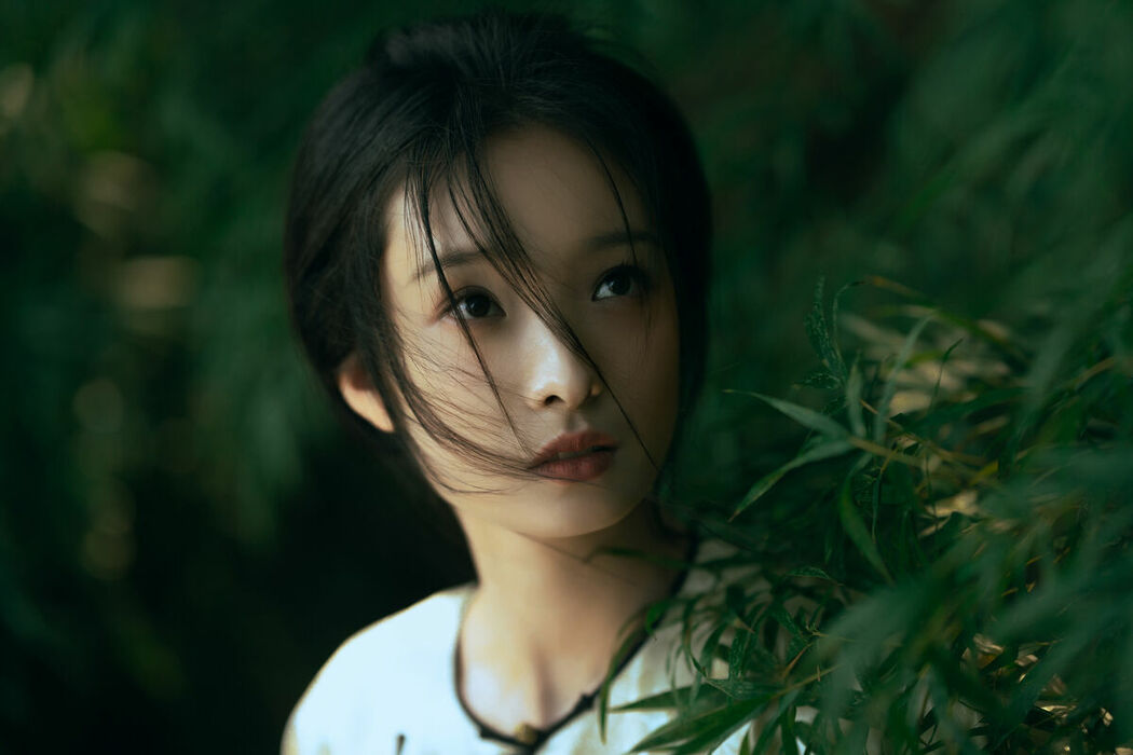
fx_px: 2675
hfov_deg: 23.9
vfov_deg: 16.1
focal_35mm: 85
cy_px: 378
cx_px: 566
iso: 200
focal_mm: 85
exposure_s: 1/800
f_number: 1.8
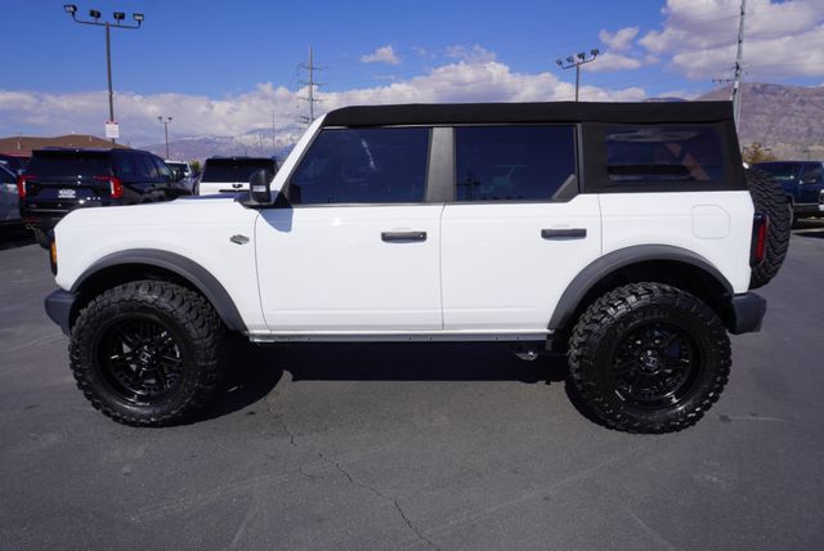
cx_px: 412
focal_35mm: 24
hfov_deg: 73.7
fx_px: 550
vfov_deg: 53.2
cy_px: 276
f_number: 10
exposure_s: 1/320
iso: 100
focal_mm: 16
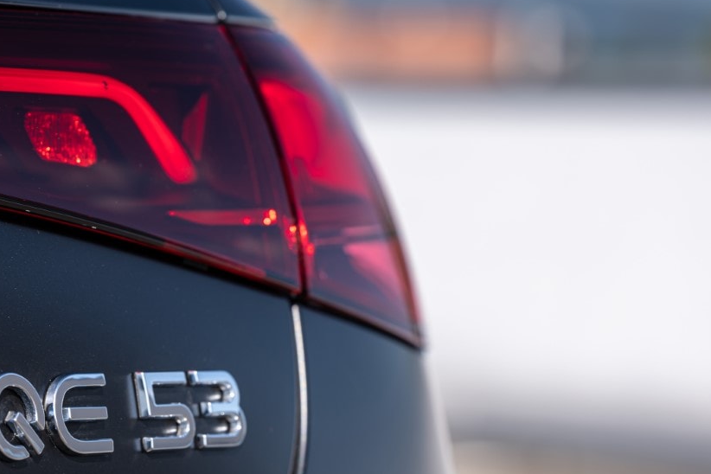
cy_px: 233
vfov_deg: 6.7
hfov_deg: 10.0
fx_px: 4048
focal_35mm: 205
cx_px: 54
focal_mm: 104
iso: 64
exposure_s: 1/125
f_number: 4.5
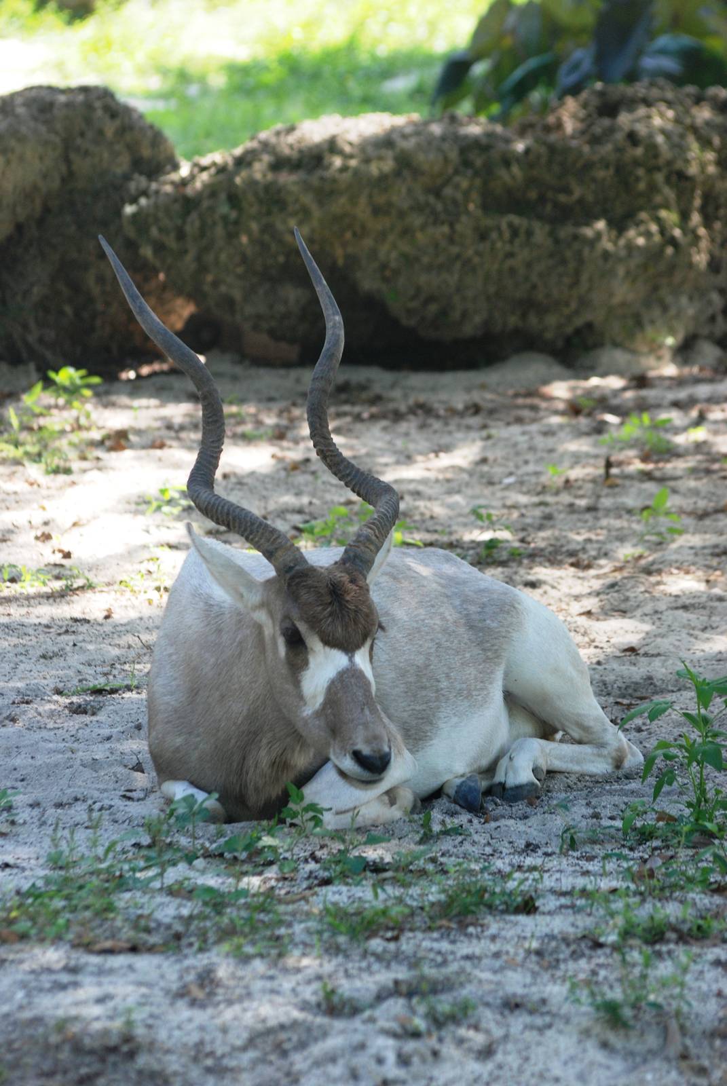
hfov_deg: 6.8
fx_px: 6116
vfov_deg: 10.1
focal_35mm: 202
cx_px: 364
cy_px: 543
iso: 400
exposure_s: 1/400
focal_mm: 135
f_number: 5
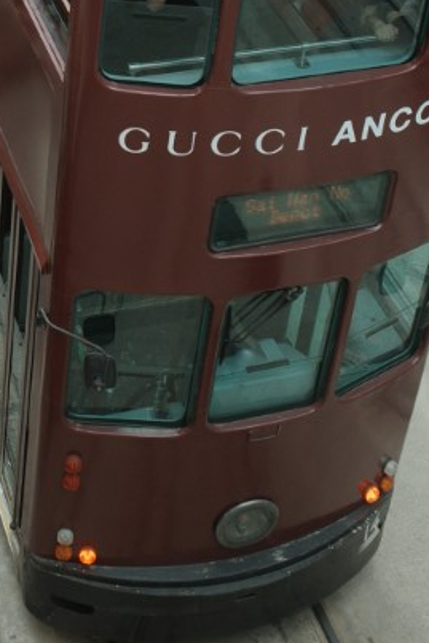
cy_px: -112
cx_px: 41
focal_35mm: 80
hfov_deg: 16.8
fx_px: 1429
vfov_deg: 23.4
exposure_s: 1/60
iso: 320
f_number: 2.8
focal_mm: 18.3
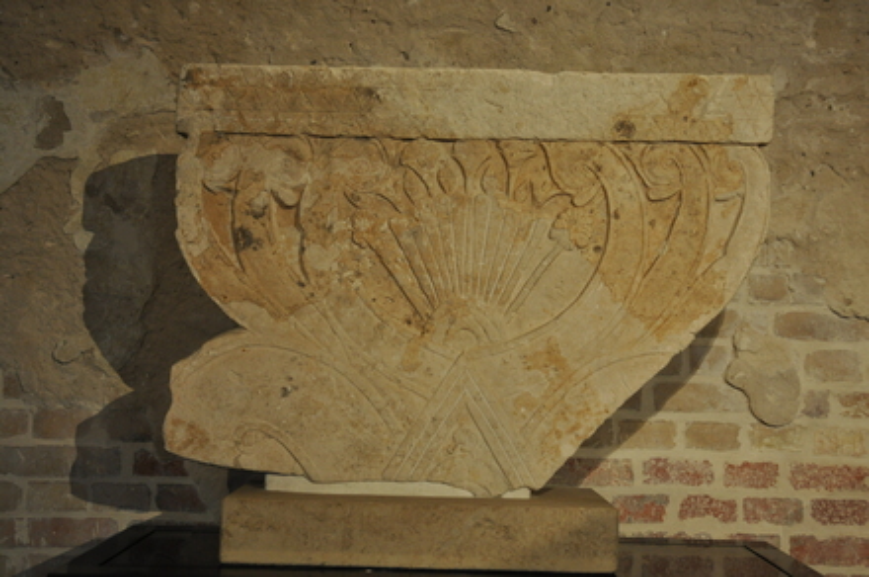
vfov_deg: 34.1
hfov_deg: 49.6
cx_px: 434
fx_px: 940
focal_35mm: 39
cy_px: 288
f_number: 4
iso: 800
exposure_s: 1/60
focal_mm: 26
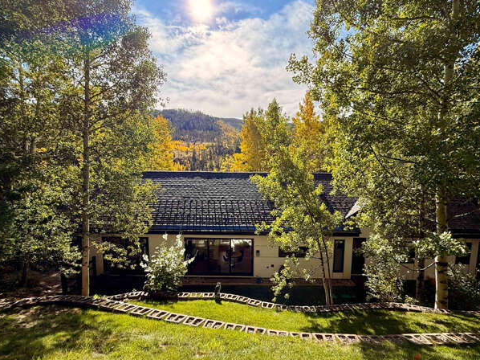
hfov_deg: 94.4
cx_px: 252
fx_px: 222
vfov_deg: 77.8
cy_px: 199
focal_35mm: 16
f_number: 2.2
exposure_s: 1/1001
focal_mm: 2.22
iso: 64
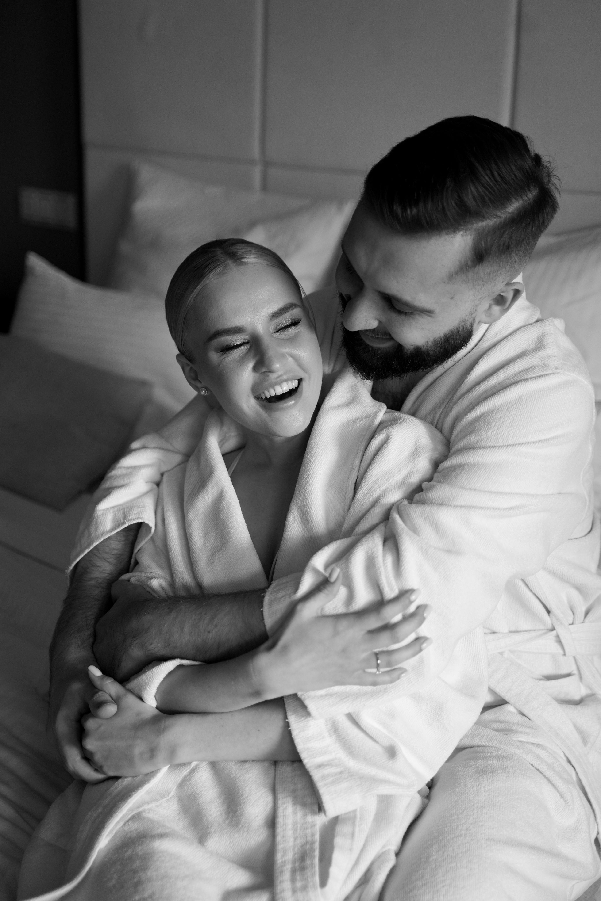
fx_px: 1277
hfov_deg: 26.5
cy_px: 450
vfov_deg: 38.9
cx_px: 300
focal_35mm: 51
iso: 1000
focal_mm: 51
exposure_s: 1/500
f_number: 2.8
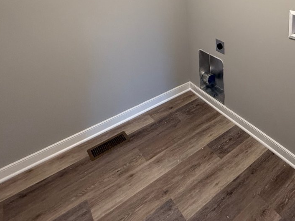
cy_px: -15
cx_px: 224
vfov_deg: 39.4
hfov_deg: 56.7
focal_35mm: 30
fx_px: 256
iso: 320
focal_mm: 2.22
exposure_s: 1/120
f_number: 2.2
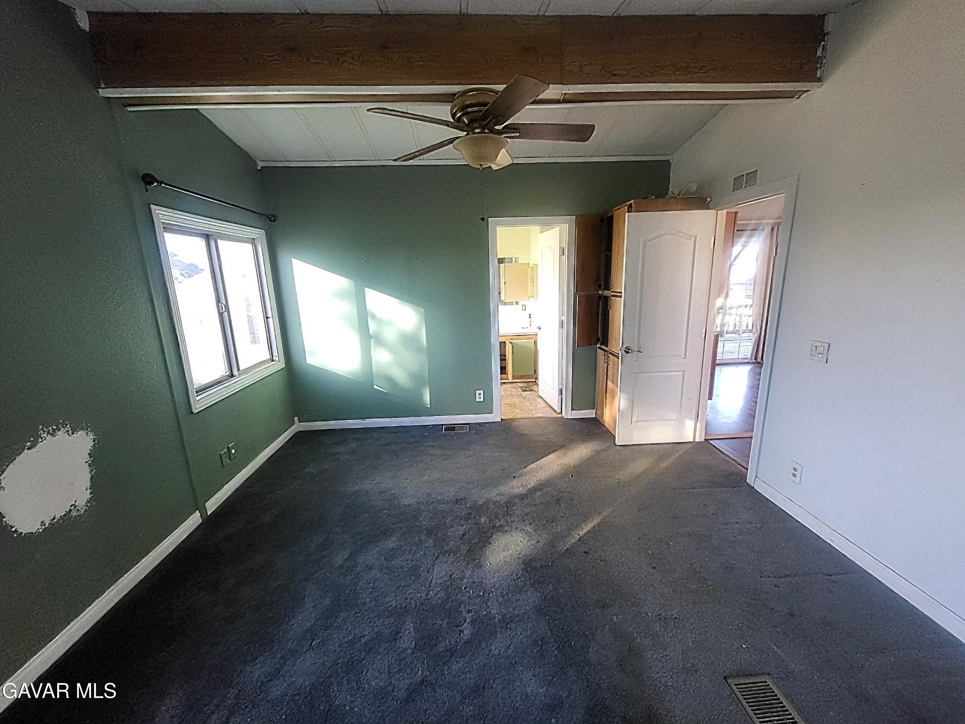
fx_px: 362
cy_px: 362
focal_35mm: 13
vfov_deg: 89.9
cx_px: 482
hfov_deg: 106.2
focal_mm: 1.74
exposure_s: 1/60
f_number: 2.2
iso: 160
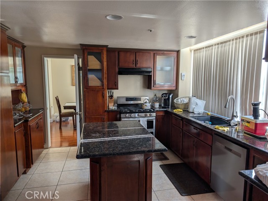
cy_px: 100
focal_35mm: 24
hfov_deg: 71.6
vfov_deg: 56.9
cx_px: 134
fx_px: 186
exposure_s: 1/228
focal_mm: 6.9
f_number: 1.68
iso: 78
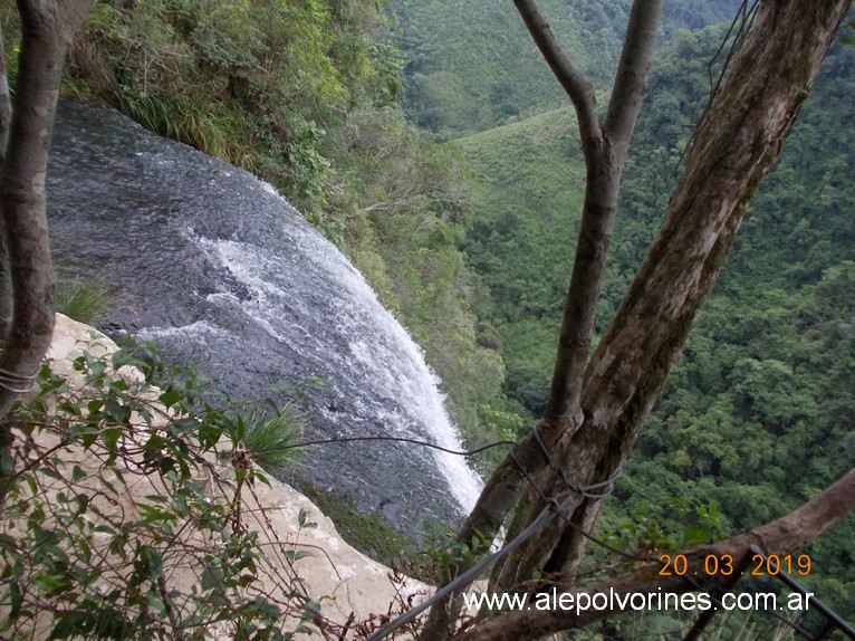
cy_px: 320
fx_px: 691
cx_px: 428
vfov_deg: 49.7
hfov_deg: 63.5
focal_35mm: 28
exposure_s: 1/250
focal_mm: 4
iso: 200
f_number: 2.7
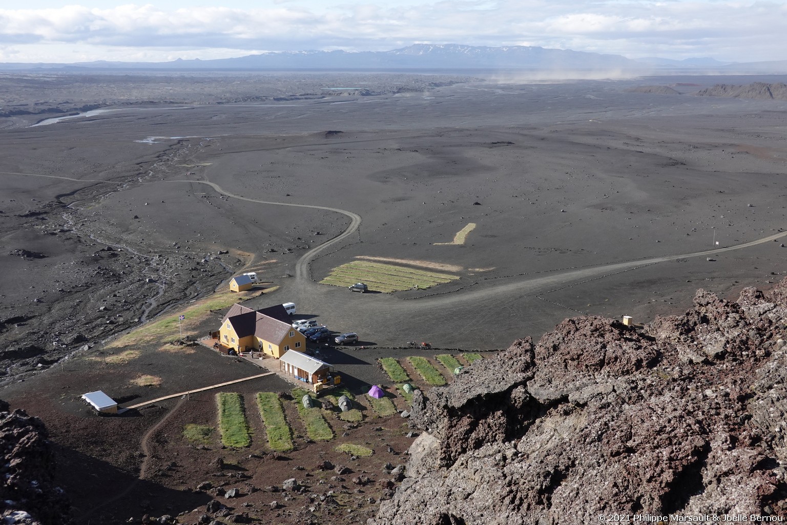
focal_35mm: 35
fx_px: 765
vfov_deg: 37.9
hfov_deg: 54.4
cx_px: 394
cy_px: 262
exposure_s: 1/1000
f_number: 5.6
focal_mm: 13.03
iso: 400
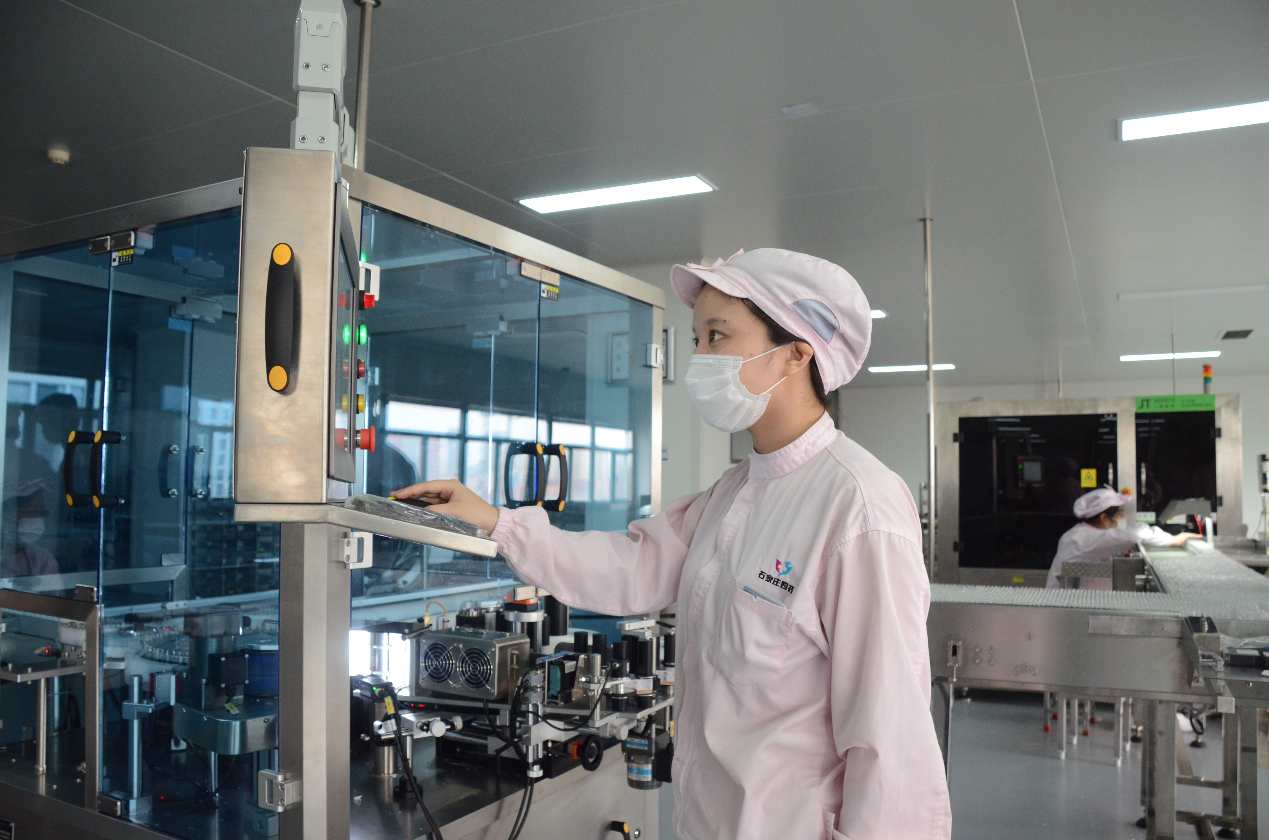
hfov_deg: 67.5
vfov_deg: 47.7
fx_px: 950
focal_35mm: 27
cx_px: 634
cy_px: 420
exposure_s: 1/100
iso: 1250
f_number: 4
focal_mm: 18
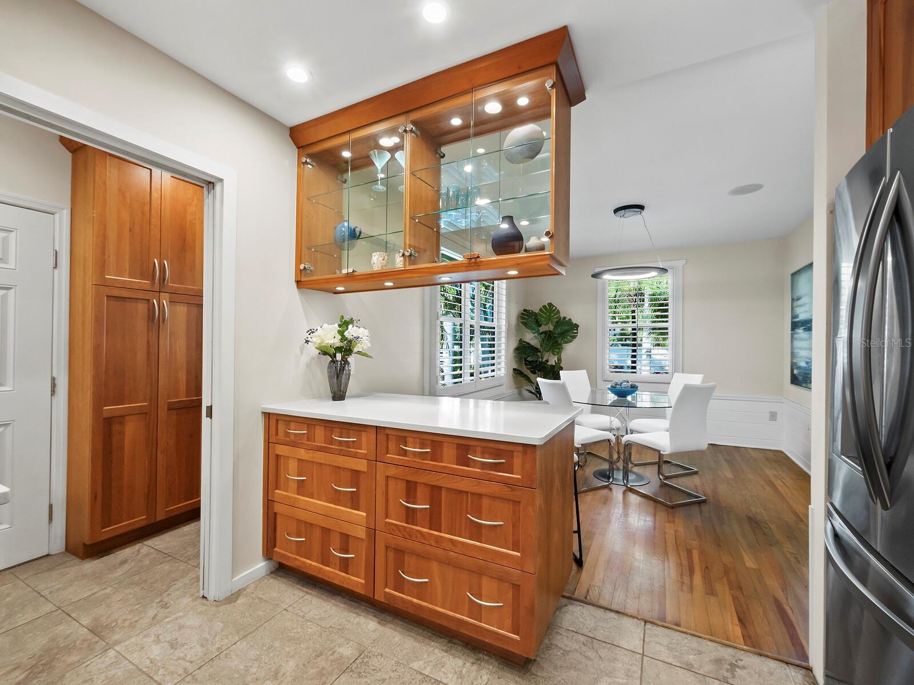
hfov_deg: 102.1
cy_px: 342
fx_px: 370
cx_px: 457
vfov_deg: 85.7
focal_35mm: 14
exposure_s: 1/2.5
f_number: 11
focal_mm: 7
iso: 400
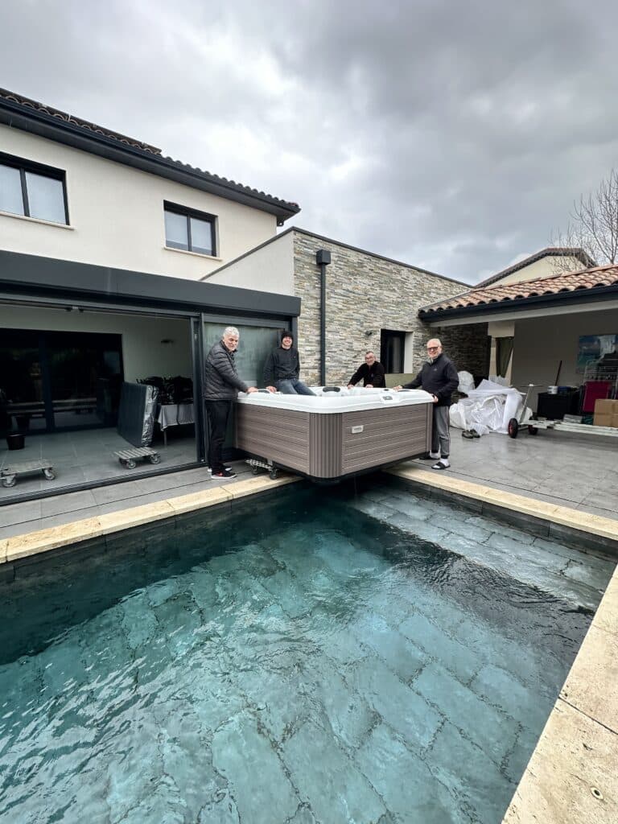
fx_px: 333
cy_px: 412
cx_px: 309
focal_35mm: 14
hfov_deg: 85.7
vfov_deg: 102.1
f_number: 2.2
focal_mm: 2.22
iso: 40
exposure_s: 1/178
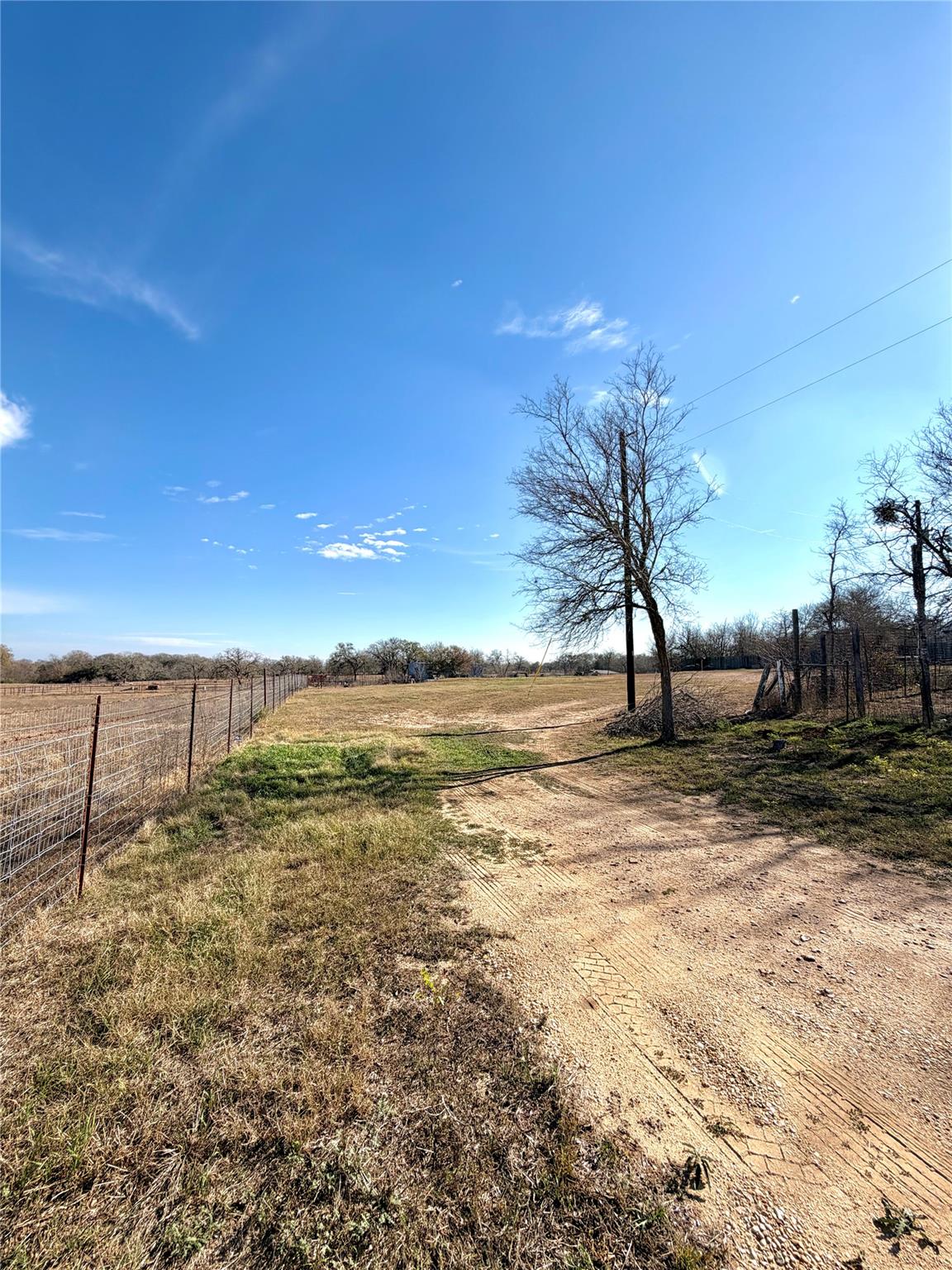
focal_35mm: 14
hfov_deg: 85.7
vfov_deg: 102.1
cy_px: 635
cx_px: 476
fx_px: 513
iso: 20
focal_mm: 2.22
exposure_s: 1/928
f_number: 2.2
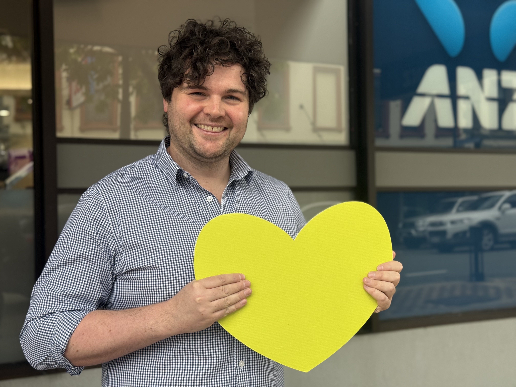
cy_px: 194
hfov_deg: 39.7
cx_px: 258
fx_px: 716
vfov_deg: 30.3
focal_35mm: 48
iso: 80
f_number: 1.78
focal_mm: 6.76
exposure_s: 1/352
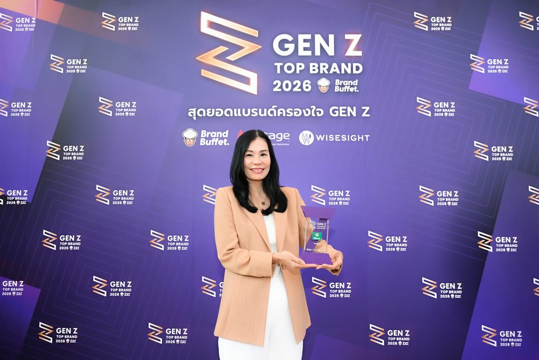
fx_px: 434
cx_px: 270
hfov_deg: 63.7
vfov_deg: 45.0
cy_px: 180
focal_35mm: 29
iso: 640
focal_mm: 29
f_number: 4.5
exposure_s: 1/100
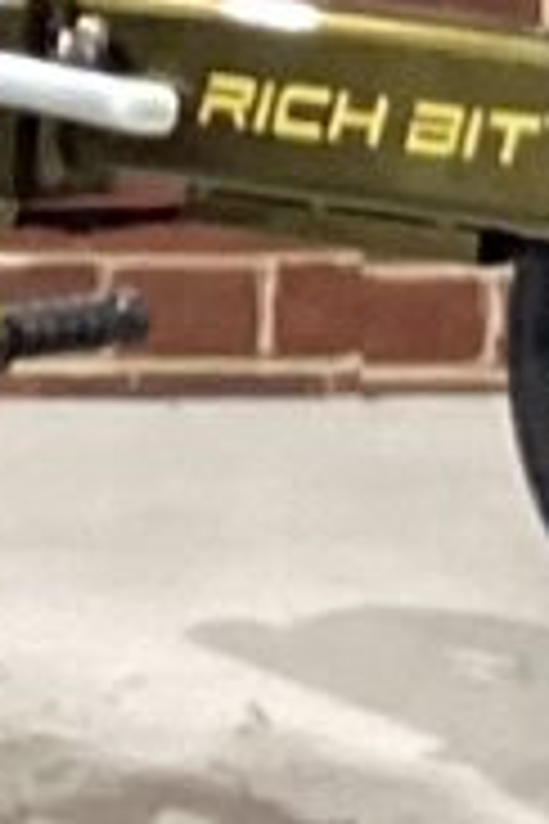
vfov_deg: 6.0
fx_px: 7731
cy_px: -473
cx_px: 292
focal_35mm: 338
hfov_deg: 4.1
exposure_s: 1/50
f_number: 2.4
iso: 200
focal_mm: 3.3
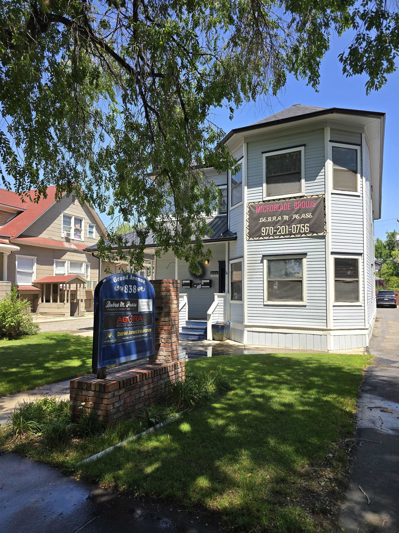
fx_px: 353
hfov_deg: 58.9
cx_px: 200
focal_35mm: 23
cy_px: 266
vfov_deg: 73.9
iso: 12
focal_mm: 6.3
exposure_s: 1/343
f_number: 1.7
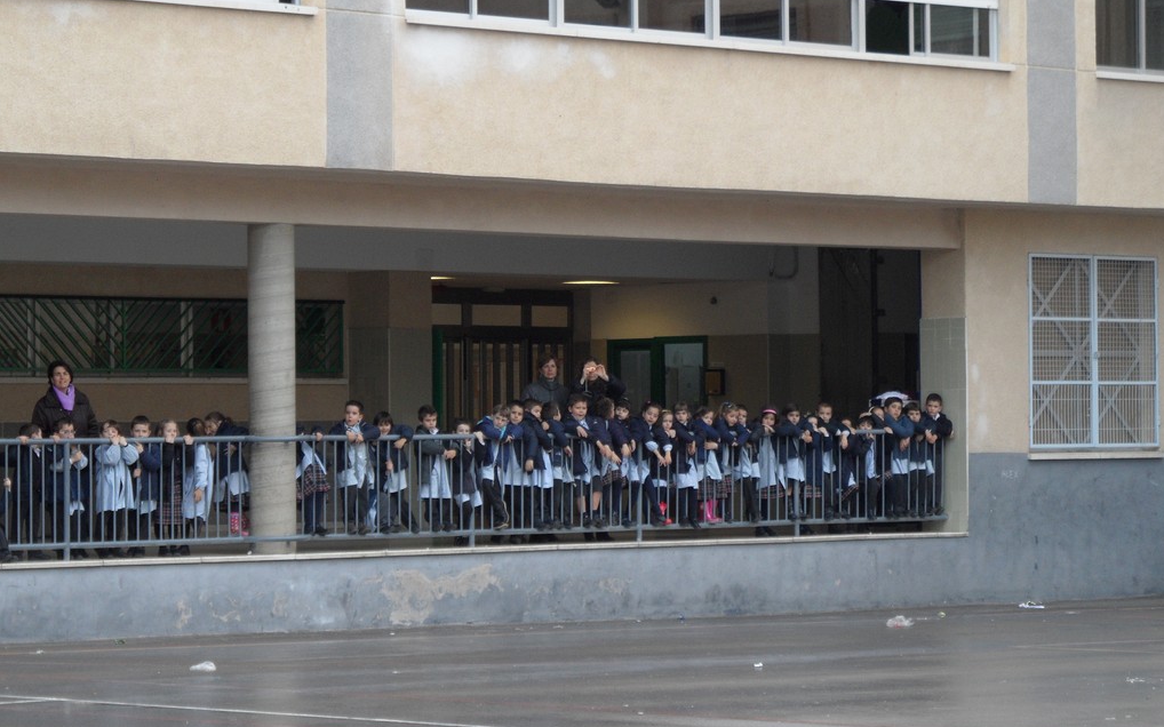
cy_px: 373
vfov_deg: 10.2
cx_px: 584
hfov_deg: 16.3
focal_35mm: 128
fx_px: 4060
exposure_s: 1/60
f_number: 4.4
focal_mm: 20
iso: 100
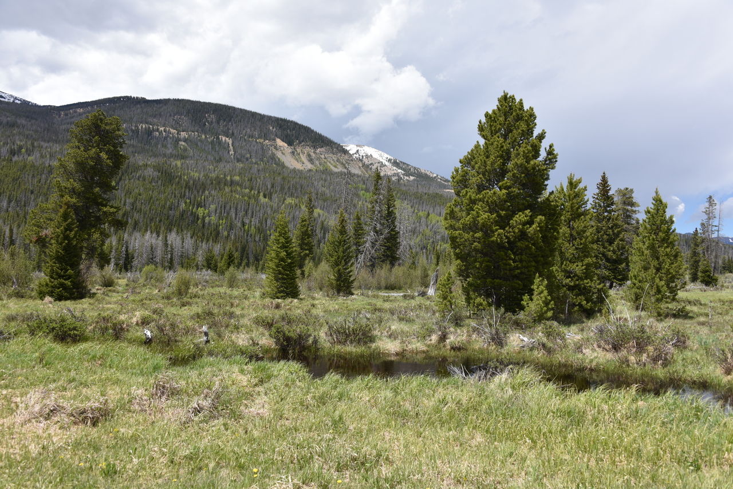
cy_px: 244
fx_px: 570
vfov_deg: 46.4
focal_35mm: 28
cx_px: 366
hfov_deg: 65.5
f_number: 8
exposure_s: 1/250
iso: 100
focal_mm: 28
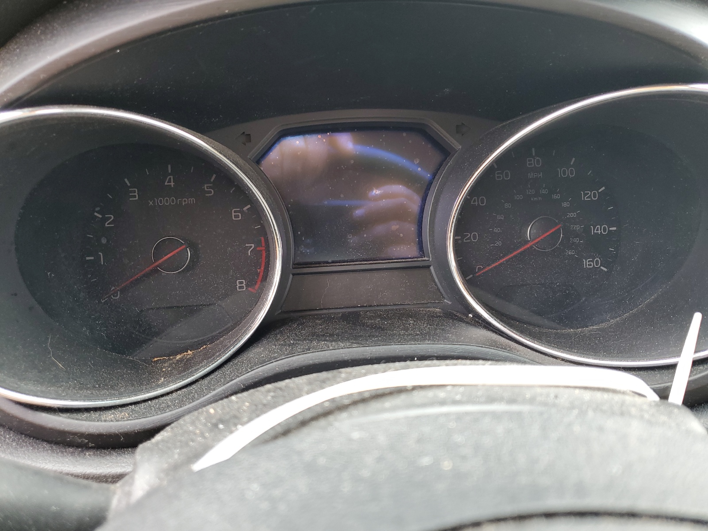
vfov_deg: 53.1
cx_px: 354
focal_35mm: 26
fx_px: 532
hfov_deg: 67.3
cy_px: 266
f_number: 1.5
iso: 57
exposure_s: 1/60.2
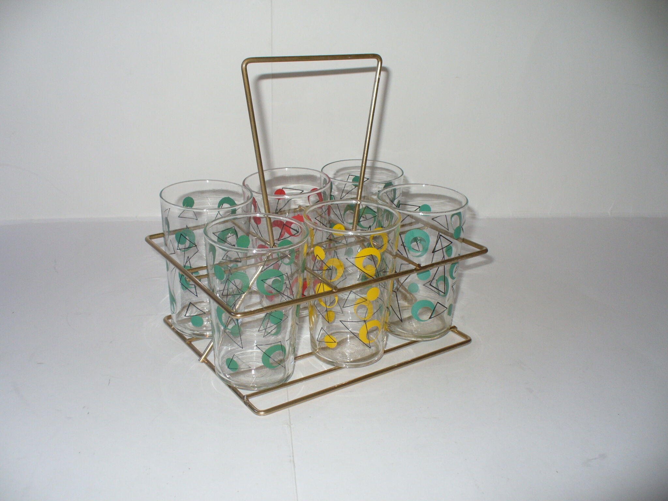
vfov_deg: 38.7
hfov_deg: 50.1
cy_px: 250
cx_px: 334
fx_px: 714
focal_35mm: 37
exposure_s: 1/30
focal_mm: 6.1
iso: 100
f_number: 2.8
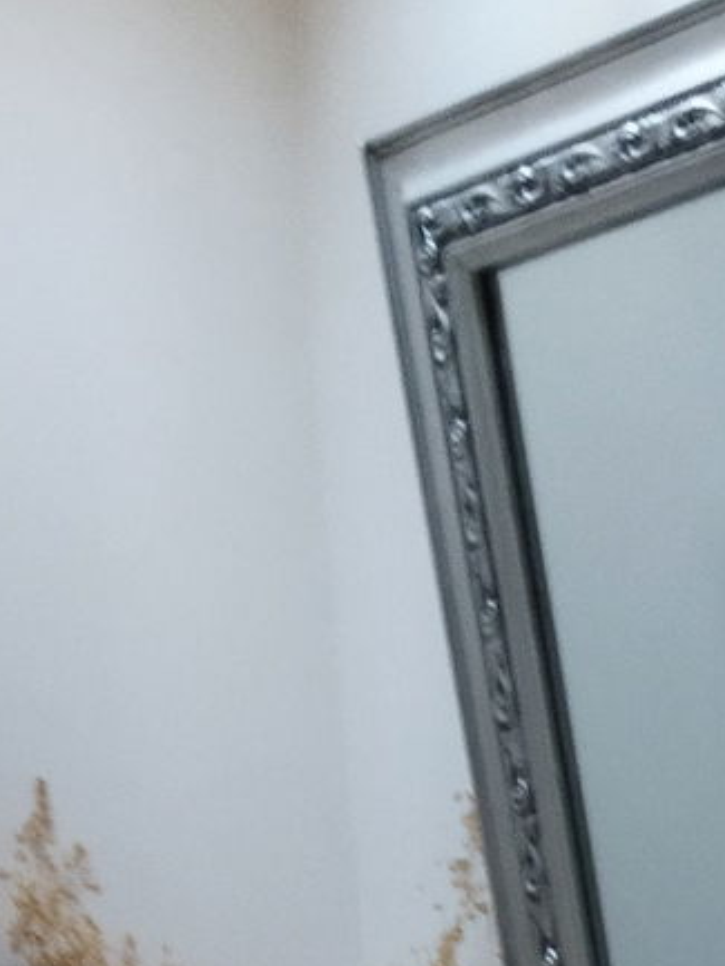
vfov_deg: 12.6
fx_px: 3712
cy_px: 2054
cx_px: 1231
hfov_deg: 10.6
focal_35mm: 133
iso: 328
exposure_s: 1/25
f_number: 1.79
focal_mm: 4.71
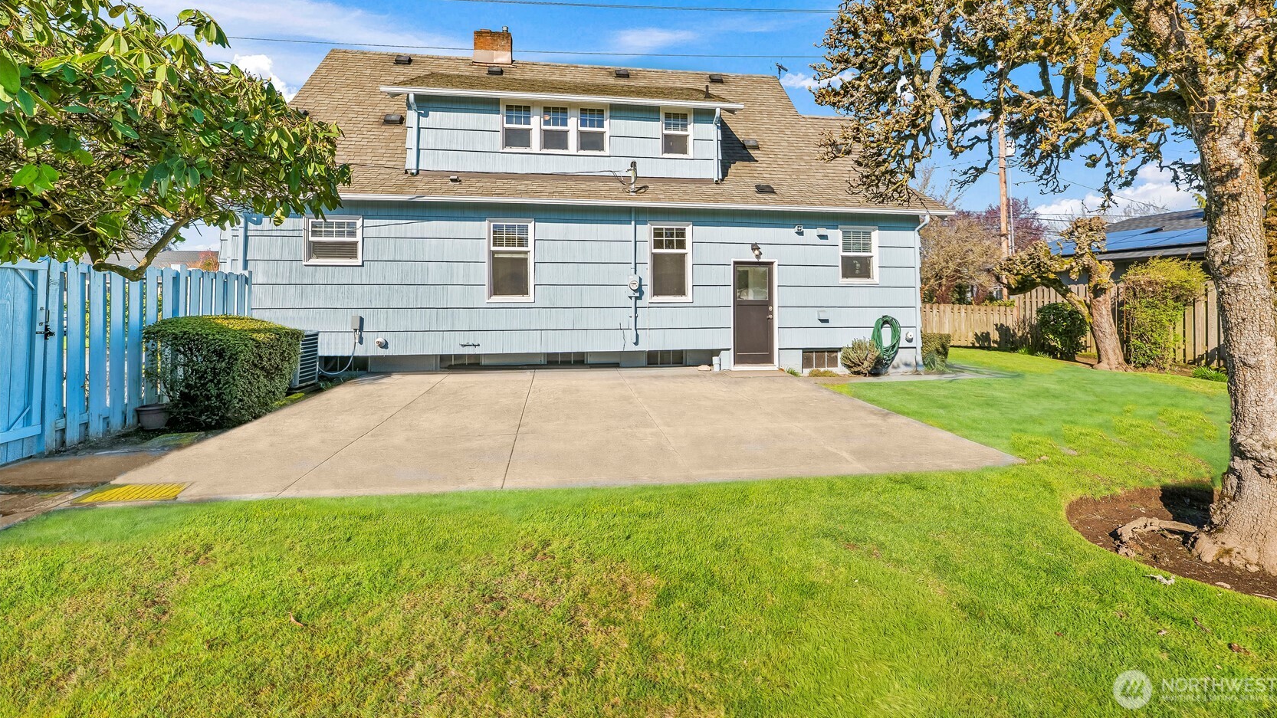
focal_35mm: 16
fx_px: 542
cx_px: 650
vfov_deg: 66.4
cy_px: 285
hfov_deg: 99.4
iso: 200
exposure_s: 1/250
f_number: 8
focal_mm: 15
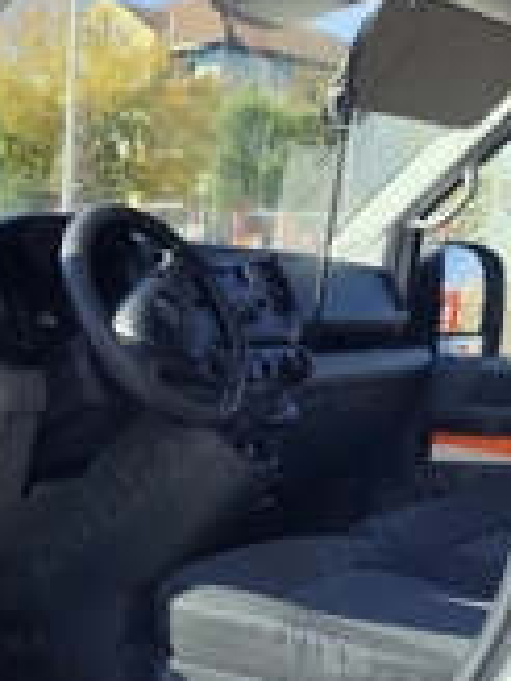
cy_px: 544
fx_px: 1102
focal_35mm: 56
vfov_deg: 33.4
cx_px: 8
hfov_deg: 24.9
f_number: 1.65
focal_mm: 6.19
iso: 50
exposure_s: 1/731
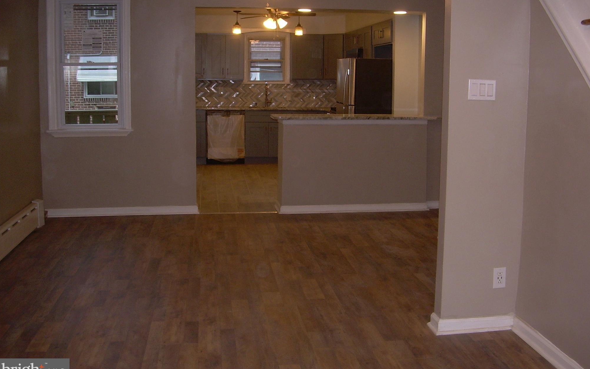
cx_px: 296
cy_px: 157
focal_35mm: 41
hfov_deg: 48.2
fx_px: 659
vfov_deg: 31.2
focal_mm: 6.3
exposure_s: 1/60
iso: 84
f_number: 2.8
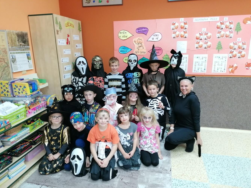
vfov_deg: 51.4
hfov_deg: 65.3
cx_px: 126
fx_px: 196
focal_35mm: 27
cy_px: 94
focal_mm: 4.75
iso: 400
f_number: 1.8
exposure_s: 1/33.3
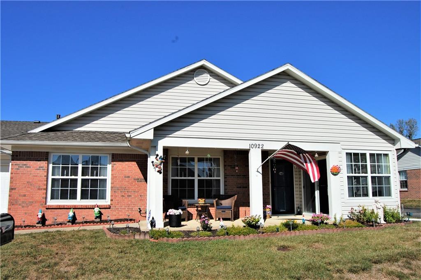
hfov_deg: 67.4
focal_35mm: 27
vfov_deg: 47.8
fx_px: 315
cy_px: 140
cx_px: 210
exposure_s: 1/500
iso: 200
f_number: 11
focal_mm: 18
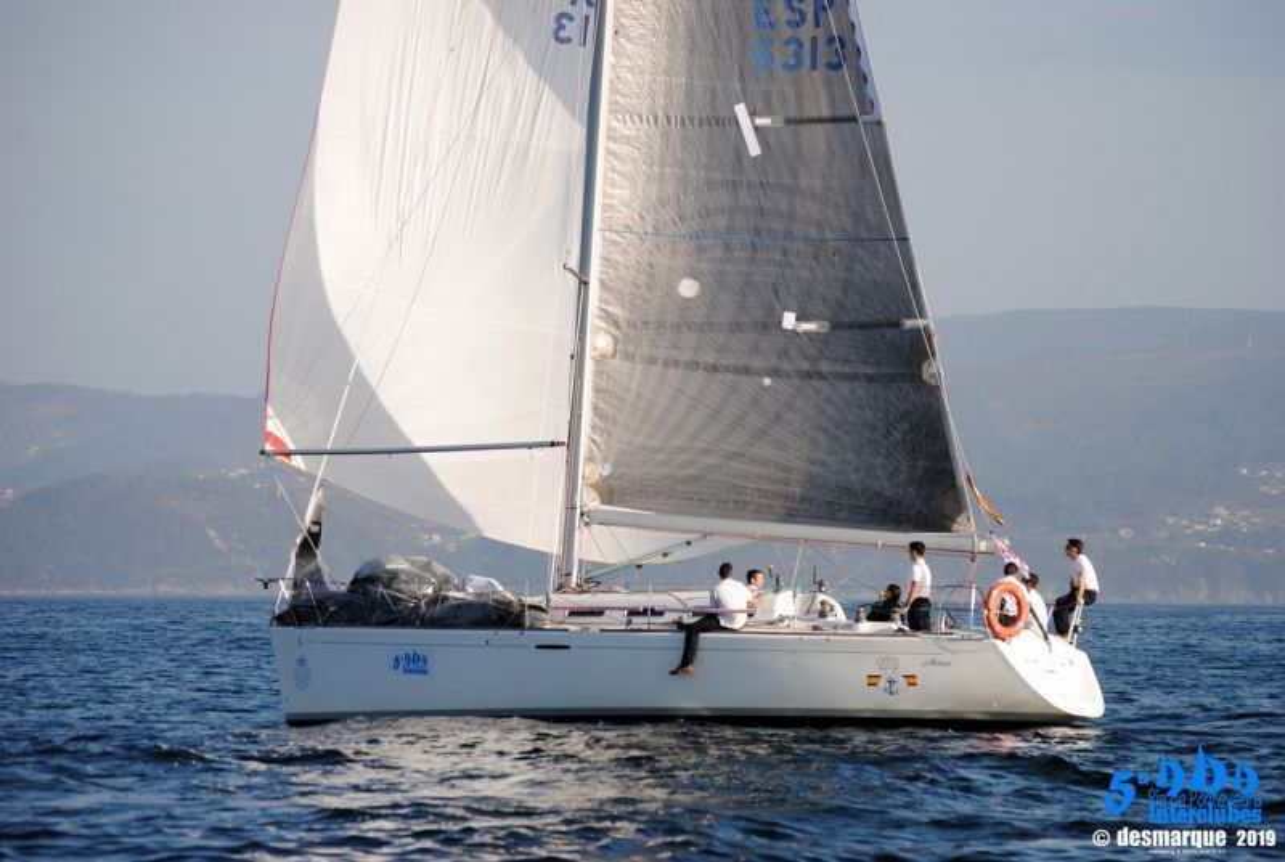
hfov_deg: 13.7
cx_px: 642
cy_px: 431
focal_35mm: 150
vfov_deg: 9.2
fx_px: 5365
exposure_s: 1/500
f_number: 5.6
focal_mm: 100
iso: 100
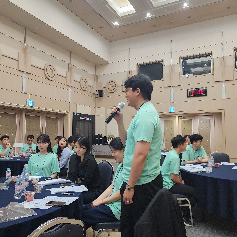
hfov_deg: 57.3
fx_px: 217
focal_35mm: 28
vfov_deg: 57.3
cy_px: 122
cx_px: 117
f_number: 1.8
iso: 500
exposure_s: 1/120
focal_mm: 6.4
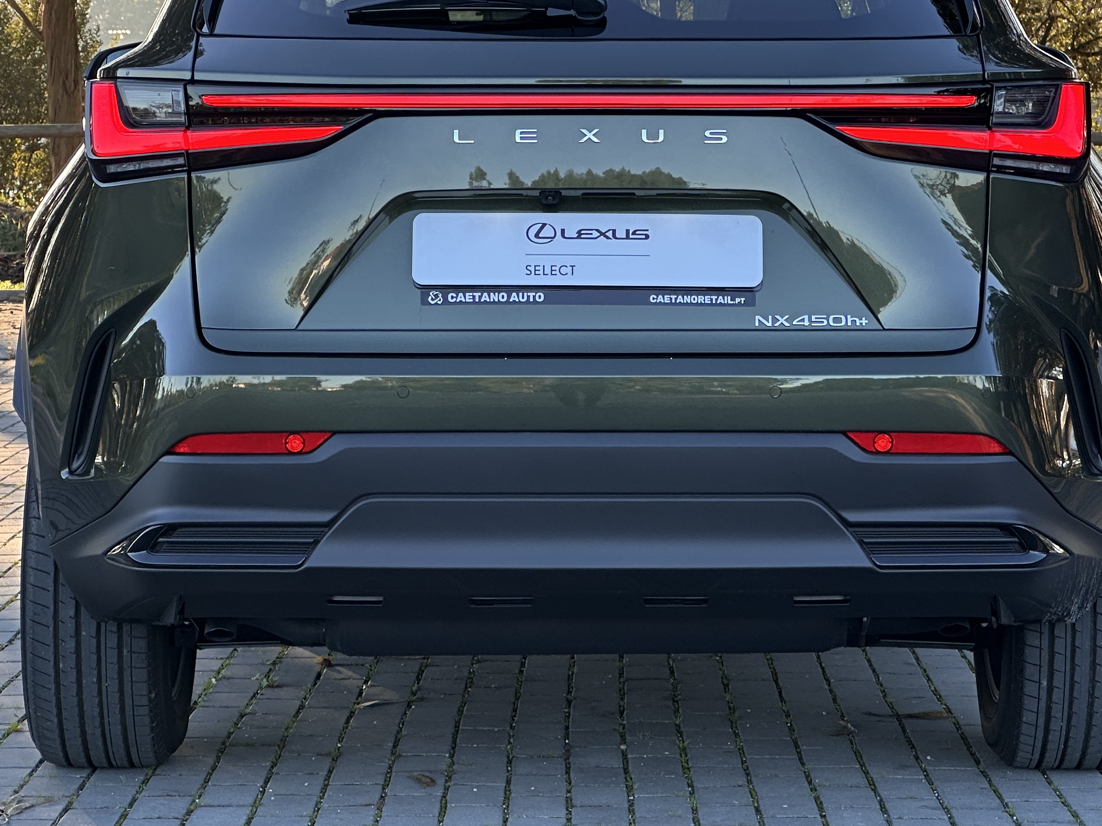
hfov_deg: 15.5
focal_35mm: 127
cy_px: 298
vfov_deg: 11.7
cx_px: 600
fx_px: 4042
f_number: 2.8
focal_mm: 9
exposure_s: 1/99
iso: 40
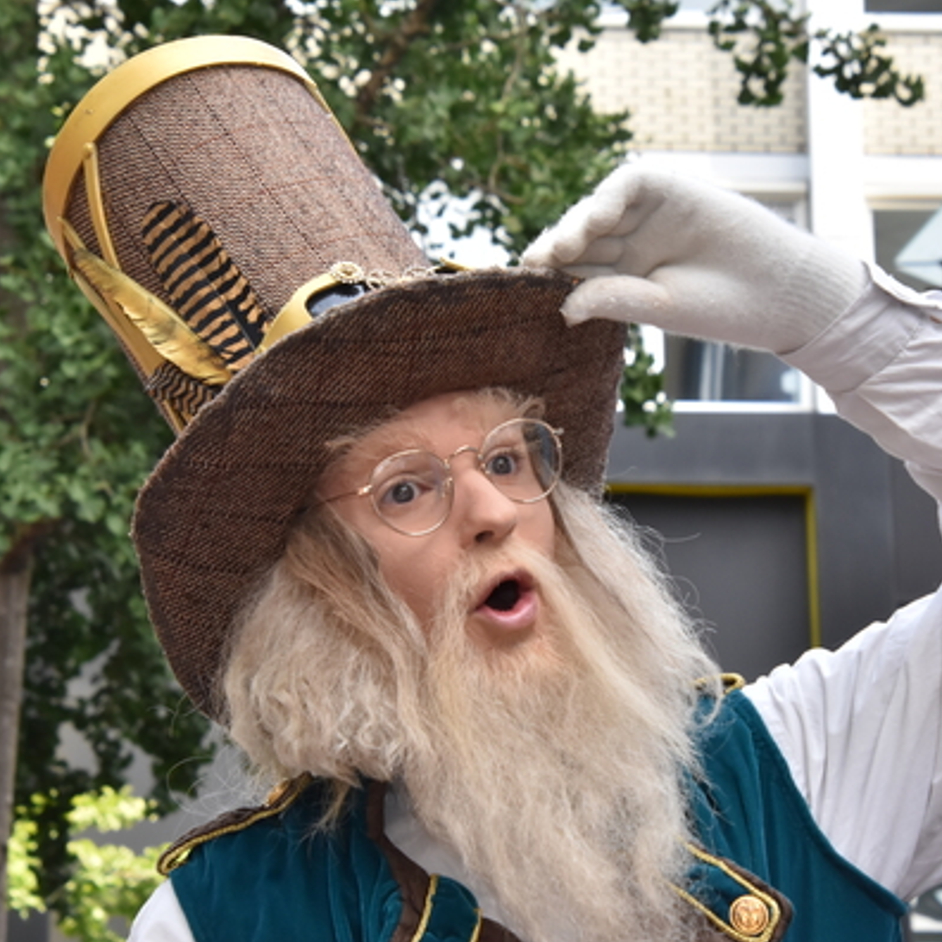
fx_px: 4453
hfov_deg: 12.1
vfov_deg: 12.1
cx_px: 548
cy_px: 471
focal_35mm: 145
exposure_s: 1/250
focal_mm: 75
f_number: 10
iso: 800
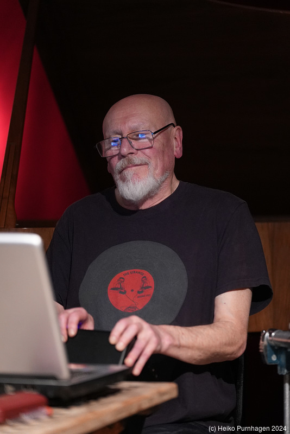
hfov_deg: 11.2
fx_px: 1485
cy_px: 217
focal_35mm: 123
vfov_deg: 16.6
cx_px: 145
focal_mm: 123
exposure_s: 1/100
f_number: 2.8
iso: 6400
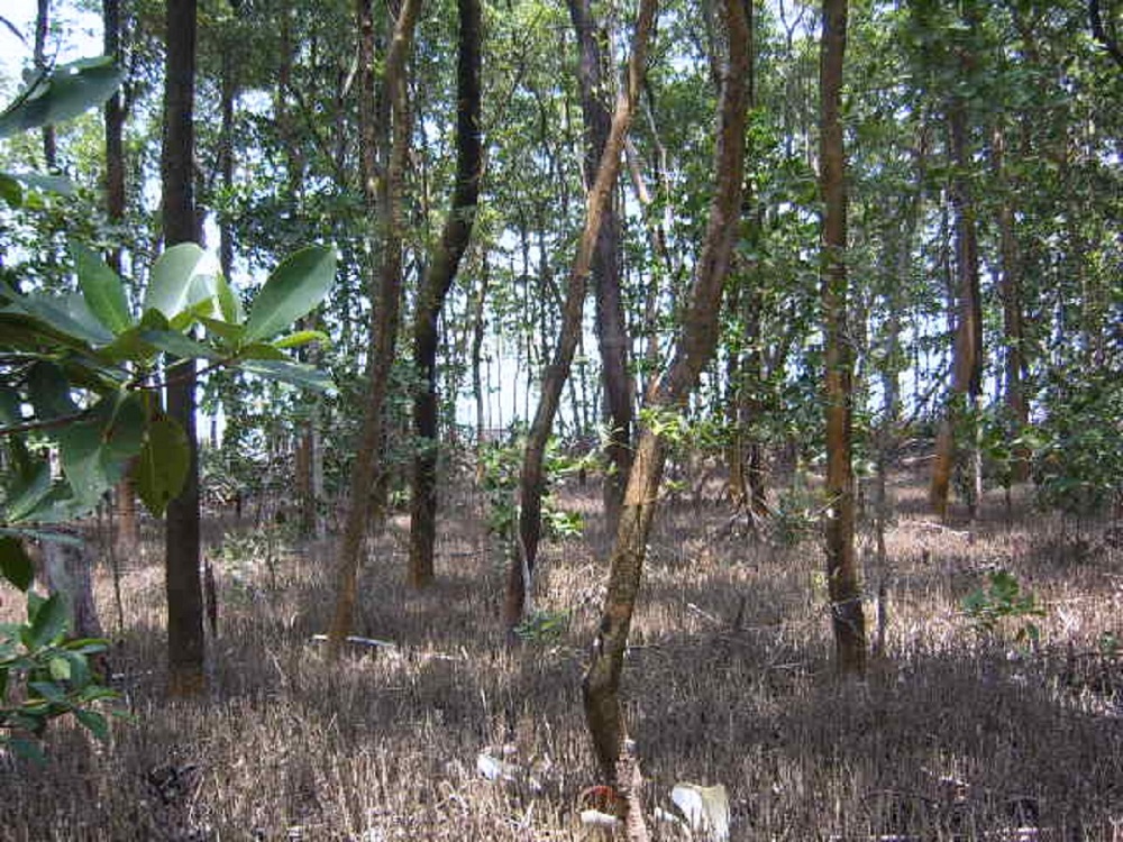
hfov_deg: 52.6
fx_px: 1135
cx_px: 562
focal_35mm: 35
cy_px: 421
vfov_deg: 40.7
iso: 50
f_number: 2.8
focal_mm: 5.8
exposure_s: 1/180
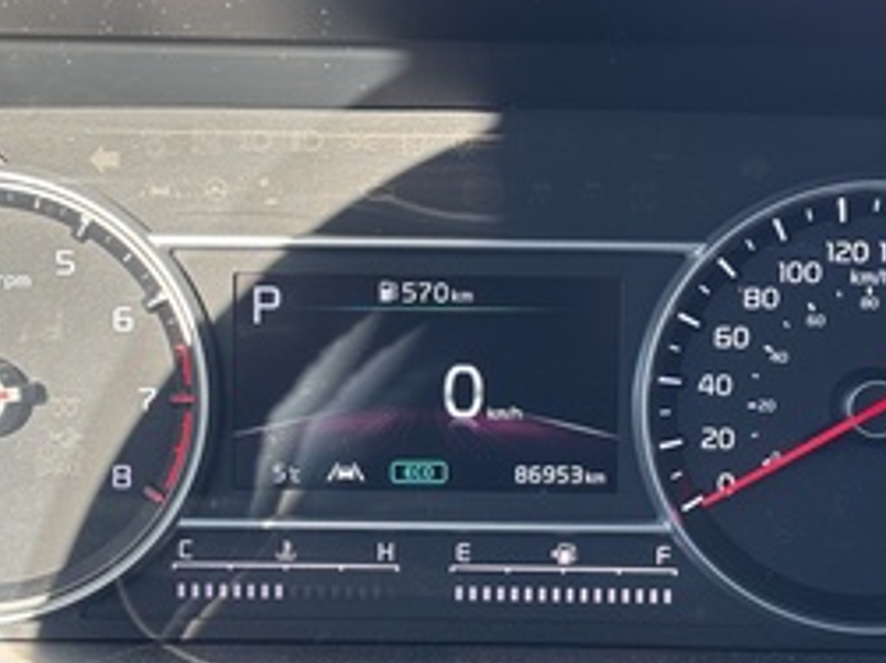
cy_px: 393
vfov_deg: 16.9
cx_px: 417
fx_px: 2226
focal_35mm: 87
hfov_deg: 22.5
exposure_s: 1/109
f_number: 1.6
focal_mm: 5.96
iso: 50
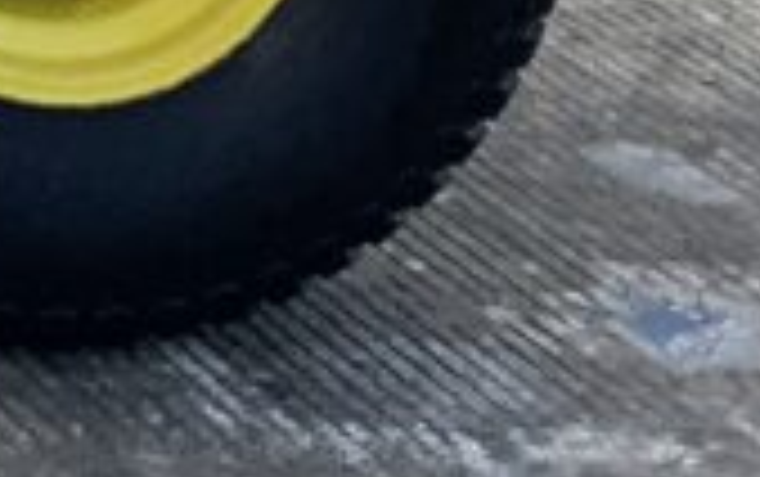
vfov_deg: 5.3
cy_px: -1094
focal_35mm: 233
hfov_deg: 8.2
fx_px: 4831
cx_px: -1147
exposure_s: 1/551
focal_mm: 3
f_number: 1.8
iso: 16
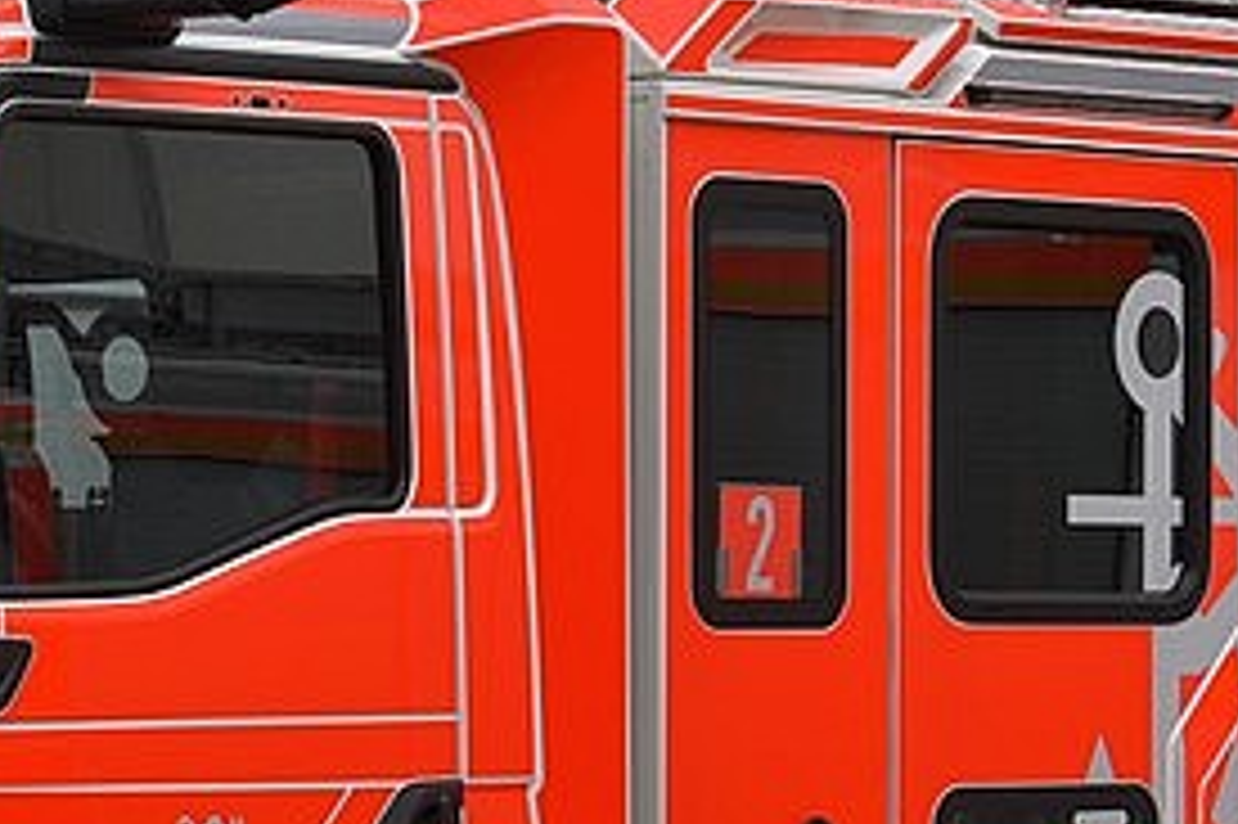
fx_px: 6976
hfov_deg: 10.1
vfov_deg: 6.7
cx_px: 833
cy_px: 675
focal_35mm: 203
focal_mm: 62
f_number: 8
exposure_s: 1/250
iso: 220
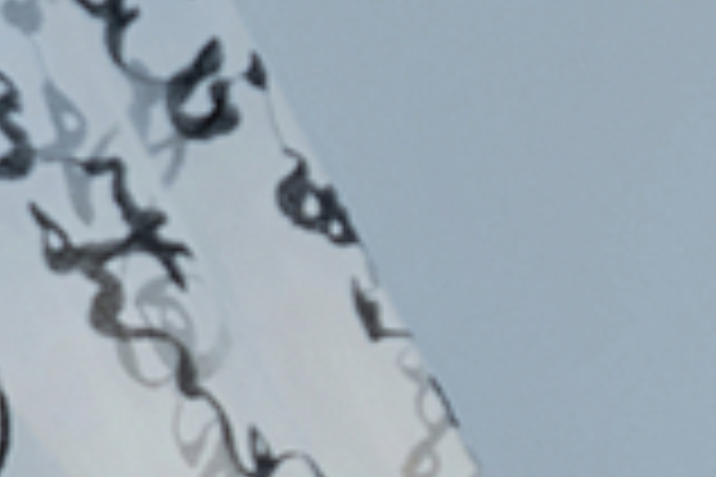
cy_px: 810
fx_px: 12032
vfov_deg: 2.3
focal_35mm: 605
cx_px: 1346
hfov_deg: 3.4
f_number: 4
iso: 500
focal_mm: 80
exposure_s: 1/125
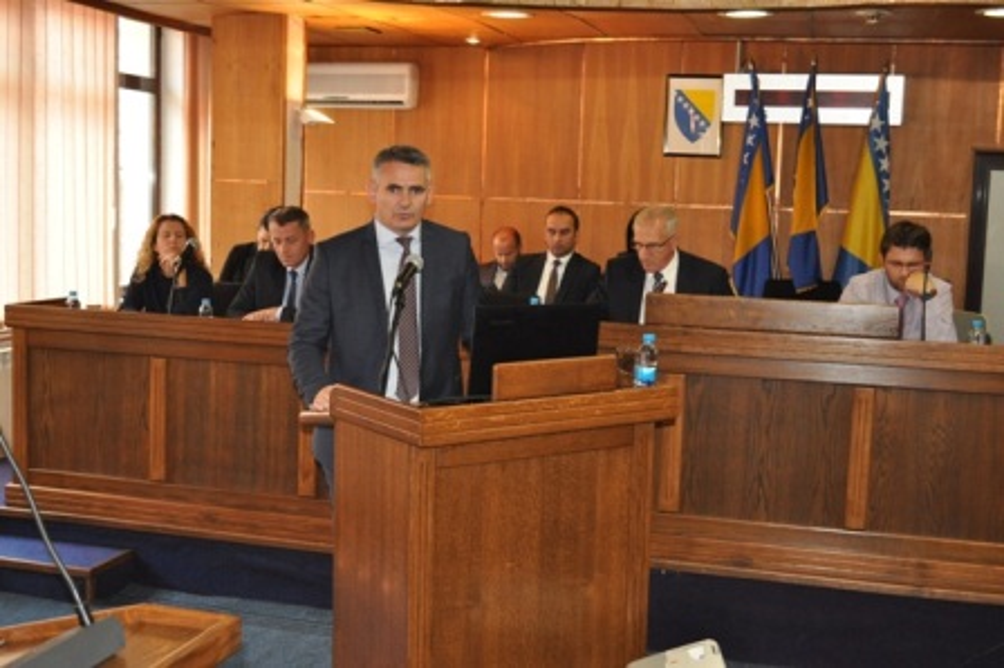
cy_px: 334
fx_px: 1254
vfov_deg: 29.8
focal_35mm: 45
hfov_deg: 43.6
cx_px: 502
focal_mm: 30
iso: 800
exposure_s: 1/60
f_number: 4.5
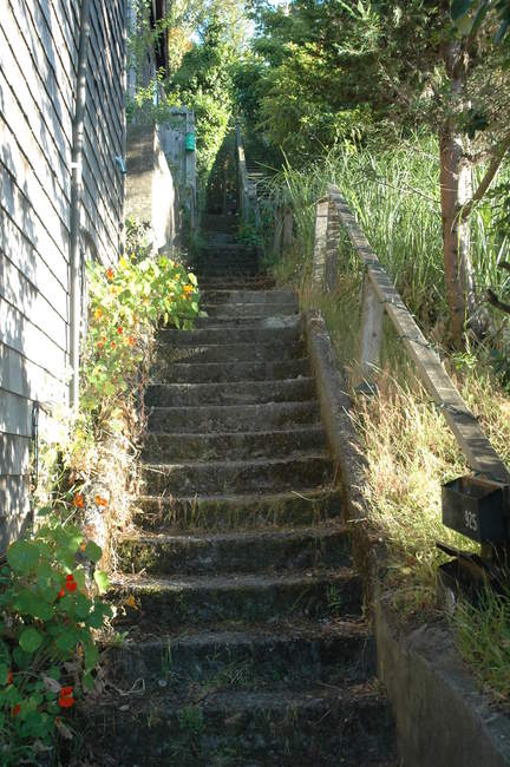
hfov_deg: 32.9
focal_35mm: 40
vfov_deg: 48.0
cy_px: 384
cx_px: 255
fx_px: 862
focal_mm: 27
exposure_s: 1/125
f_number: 6.3
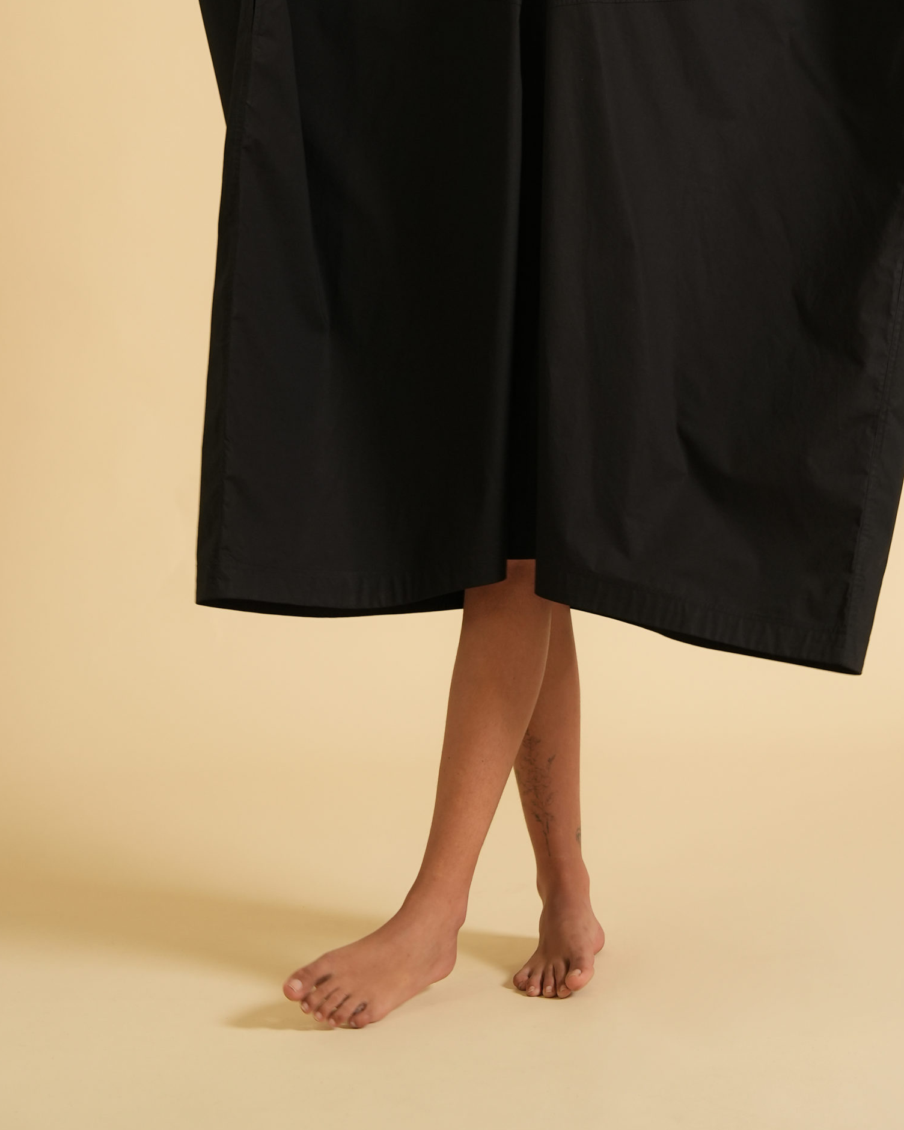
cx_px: 559
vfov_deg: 16.5
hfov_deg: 13.4
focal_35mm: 115
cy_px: 113
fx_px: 3846
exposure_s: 1/125
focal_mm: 64
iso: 500
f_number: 4.5
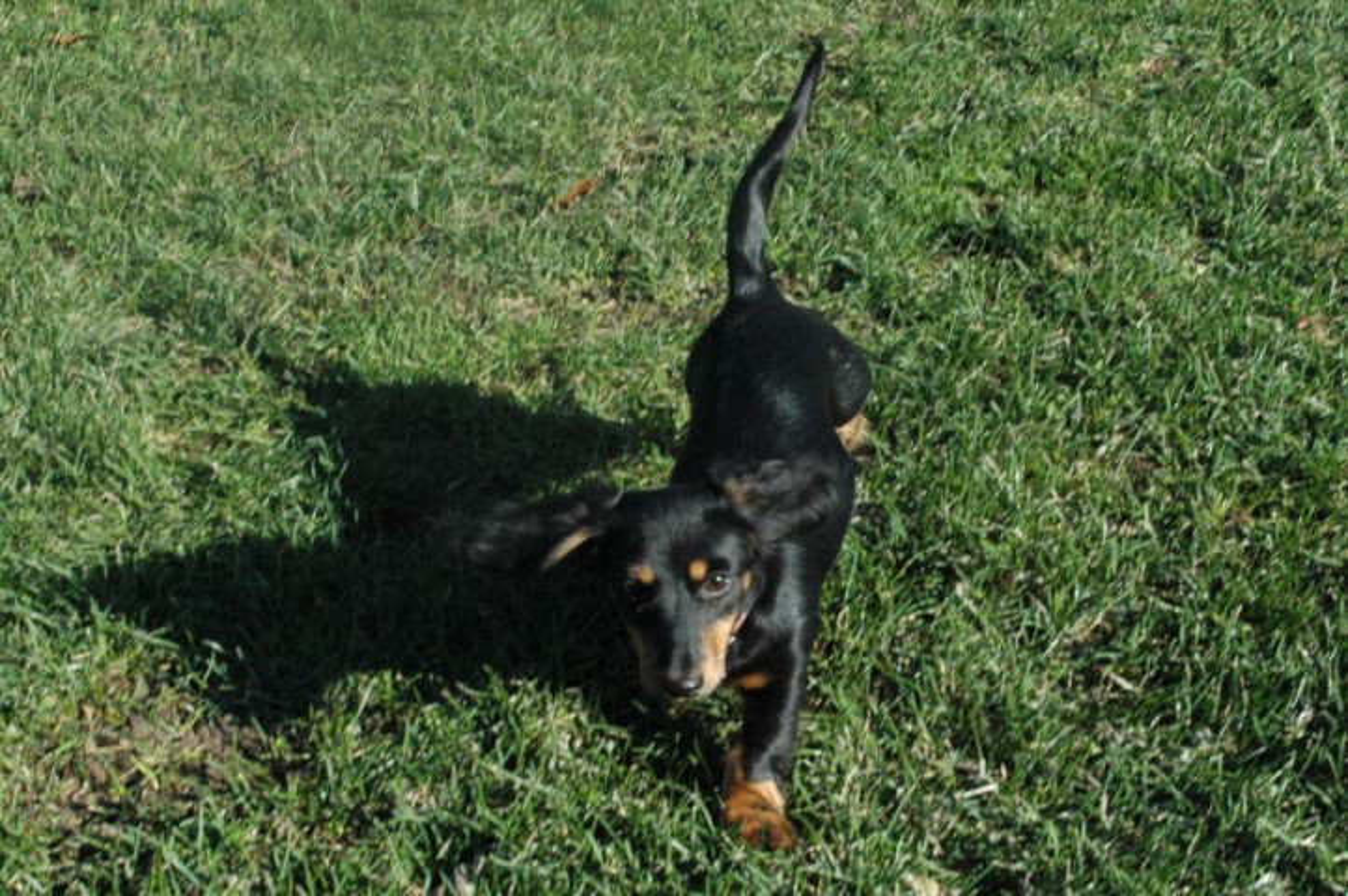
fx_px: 1403
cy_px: 448
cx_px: 674
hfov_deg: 51.3
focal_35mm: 38
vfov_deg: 35.4
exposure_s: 1/400
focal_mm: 25
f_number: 11
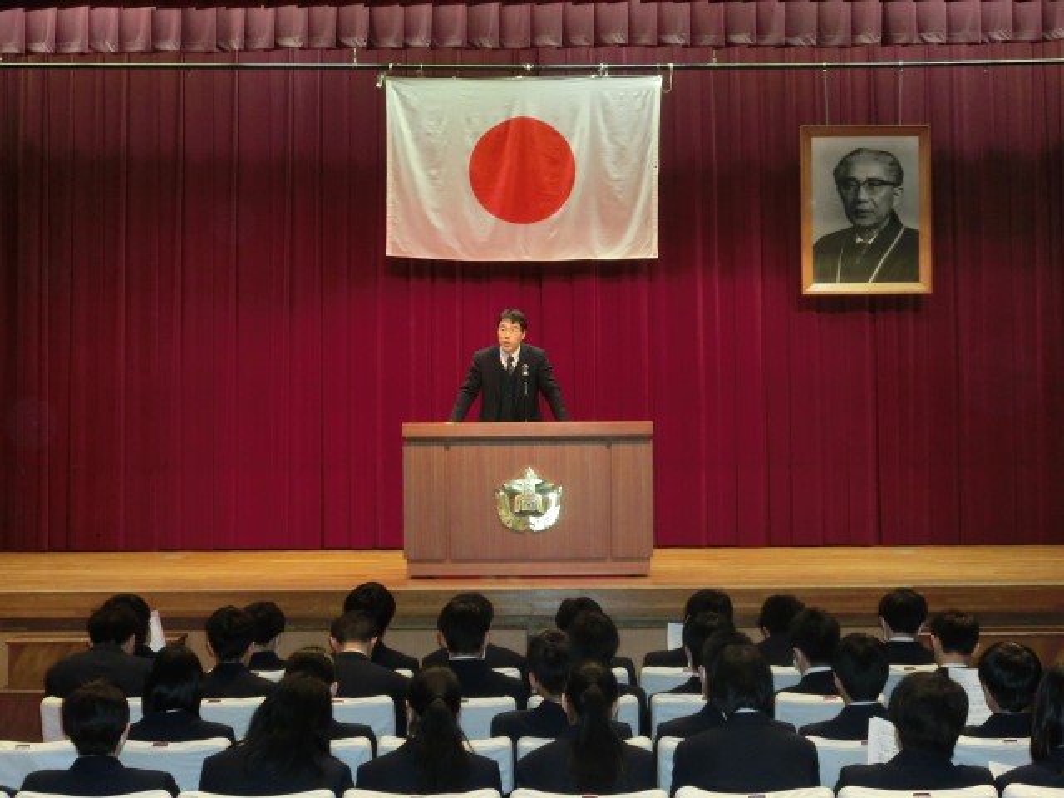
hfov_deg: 32.7
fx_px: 1813
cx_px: 532
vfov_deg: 24.8
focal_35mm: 59
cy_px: 399
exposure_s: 1/60
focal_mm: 10.5
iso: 800
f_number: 3.8
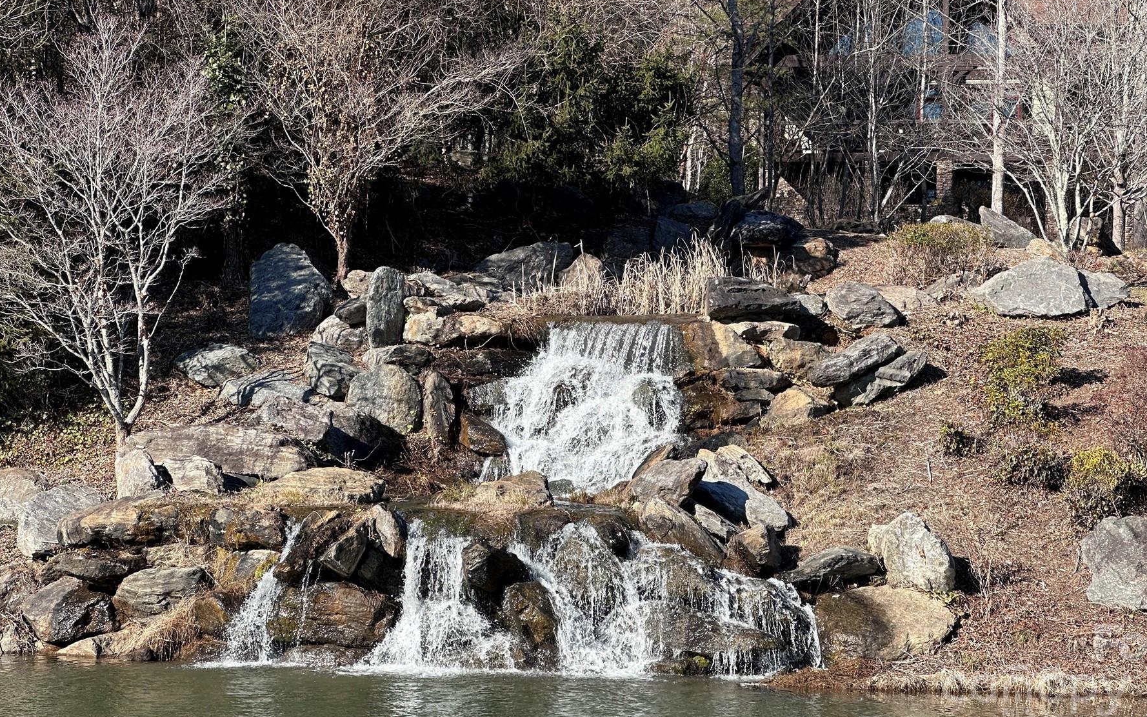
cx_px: 646
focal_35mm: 94
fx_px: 2938
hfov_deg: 22.1
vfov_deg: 13.9
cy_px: 249
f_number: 2.8
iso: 32
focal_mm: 9
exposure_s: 1/336
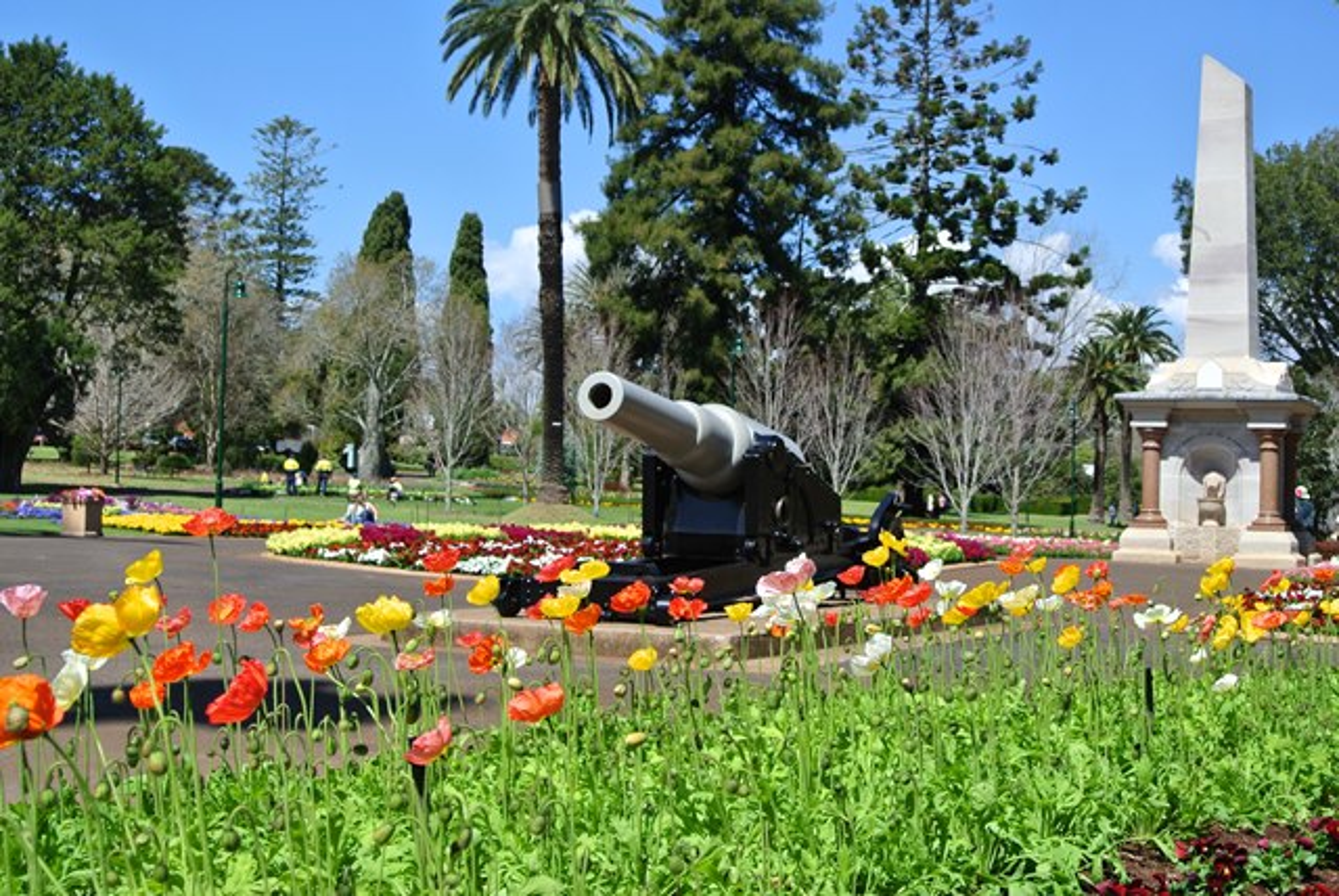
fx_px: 2010
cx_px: 670
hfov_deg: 36.8
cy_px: 448
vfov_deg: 25.1
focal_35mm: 54
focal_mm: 20.3
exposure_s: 1/640
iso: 100
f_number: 5
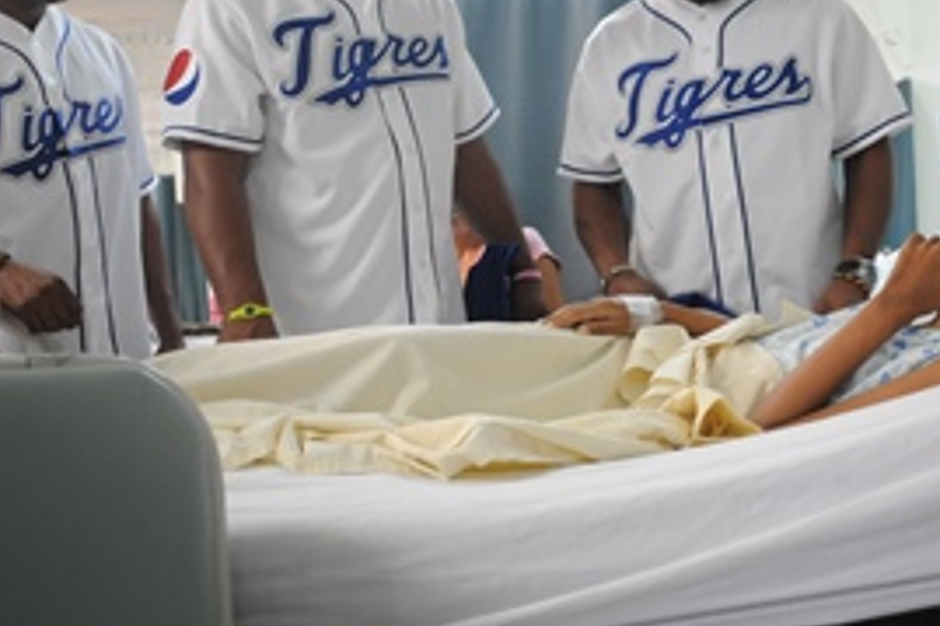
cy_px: 248
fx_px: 1174
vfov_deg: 29.7
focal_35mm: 45
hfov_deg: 43.2
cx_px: 601
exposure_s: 1/60
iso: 1600
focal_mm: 18
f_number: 3.5
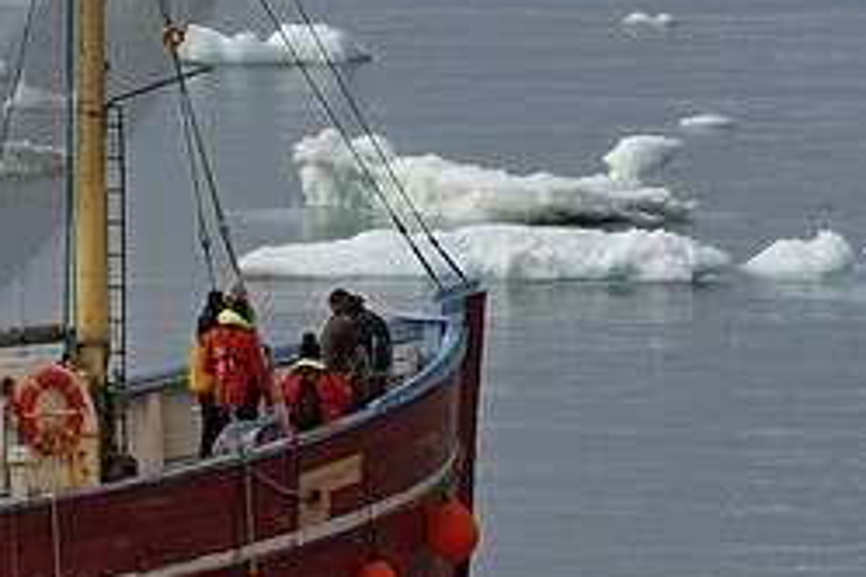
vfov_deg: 1.3
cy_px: -695
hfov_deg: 2.0
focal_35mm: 1028
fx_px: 24727
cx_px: -1061
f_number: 9
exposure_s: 1/800
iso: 400
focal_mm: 160
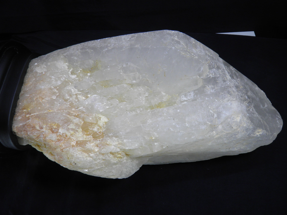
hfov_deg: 63.4
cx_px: 144
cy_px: 108
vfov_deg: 49.7
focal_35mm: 28
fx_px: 232
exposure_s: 1/80
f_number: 5.7
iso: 50
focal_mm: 4.9
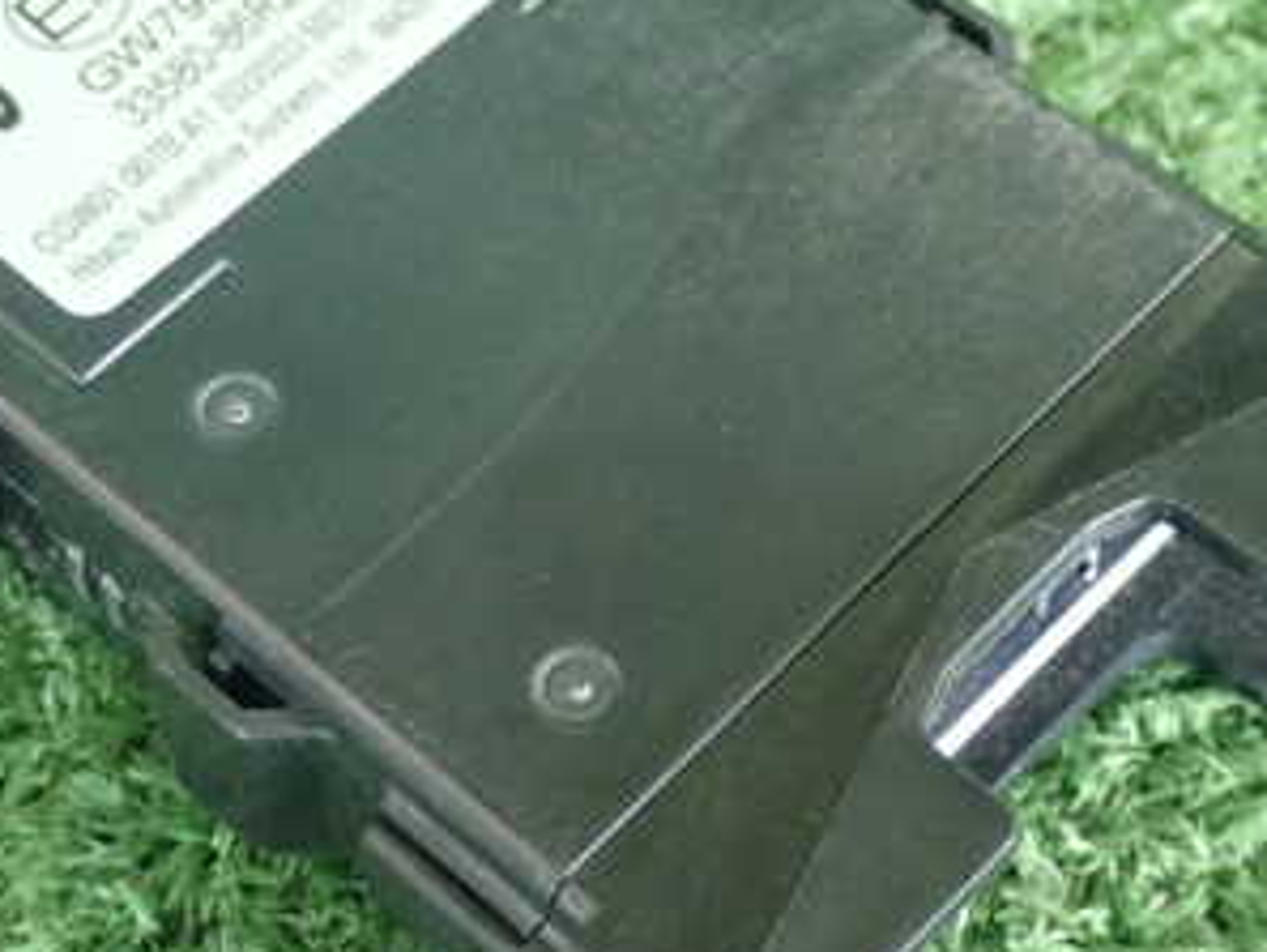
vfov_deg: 14.9
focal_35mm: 99
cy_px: 367
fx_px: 3625
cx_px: 431
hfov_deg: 19.8
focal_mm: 8.99
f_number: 3.2
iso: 1000
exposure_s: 1/50
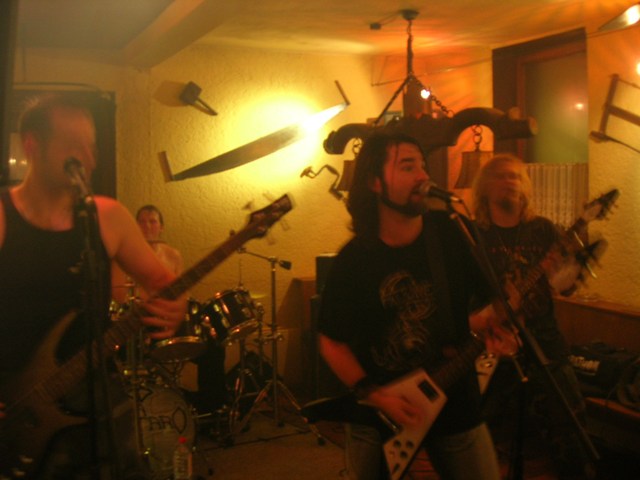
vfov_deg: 37.7
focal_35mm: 38
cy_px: 240
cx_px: 320
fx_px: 703
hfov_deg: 49.0
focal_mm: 7.8
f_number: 2.8
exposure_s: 1/3.3
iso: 109
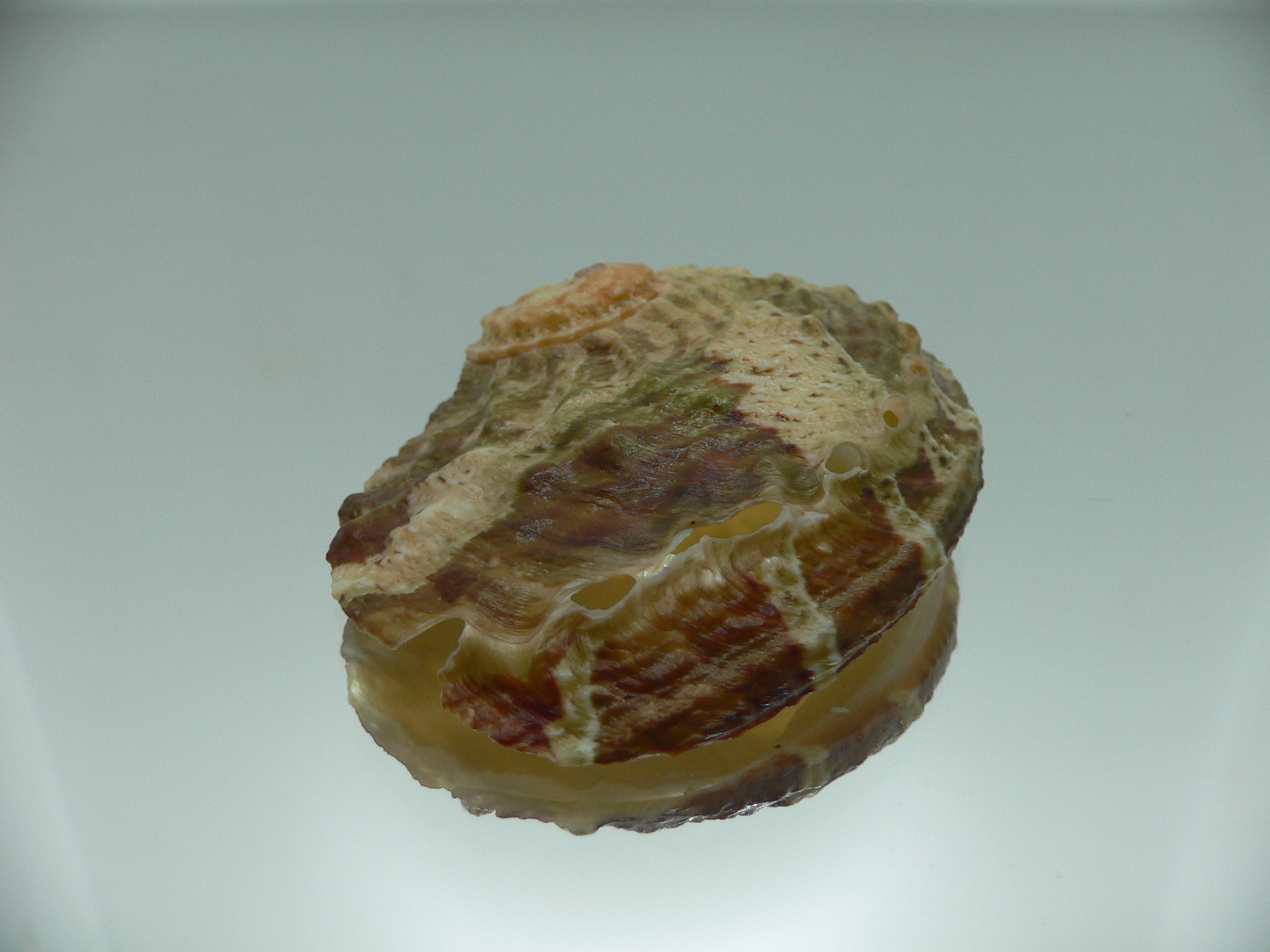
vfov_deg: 40.7
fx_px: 1284
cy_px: 476
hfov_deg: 52.6
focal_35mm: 35
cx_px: 635
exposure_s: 1/100
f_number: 2.8
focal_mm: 4.6
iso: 80
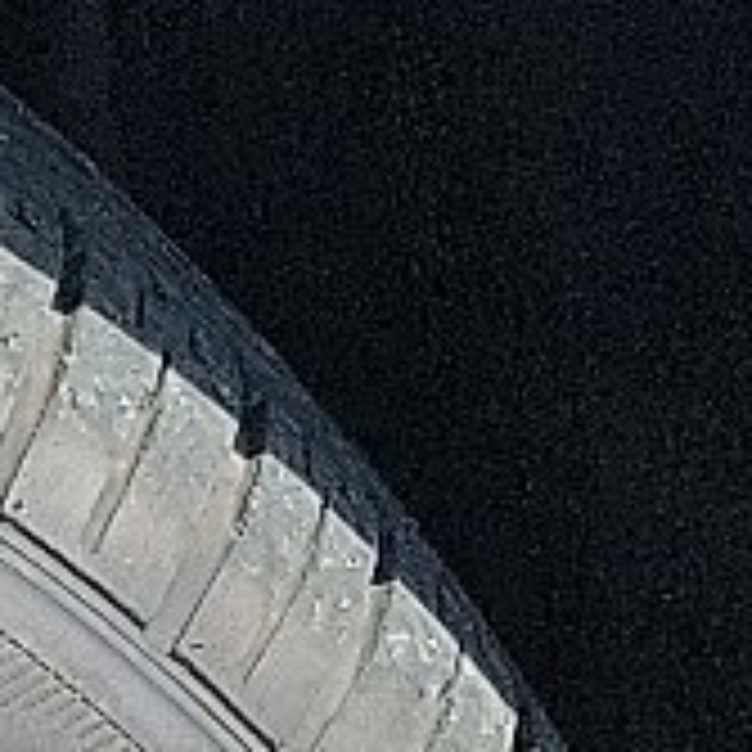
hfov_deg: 7.3
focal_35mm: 220
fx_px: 5407
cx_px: -1315
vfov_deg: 7.4
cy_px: 1873
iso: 50
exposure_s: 1/1429
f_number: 1.8
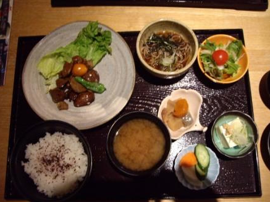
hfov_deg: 47.9
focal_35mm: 39
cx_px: 135
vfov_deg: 36.8
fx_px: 304
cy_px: 99
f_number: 2.7
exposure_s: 1/15
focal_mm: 6.2
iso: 200
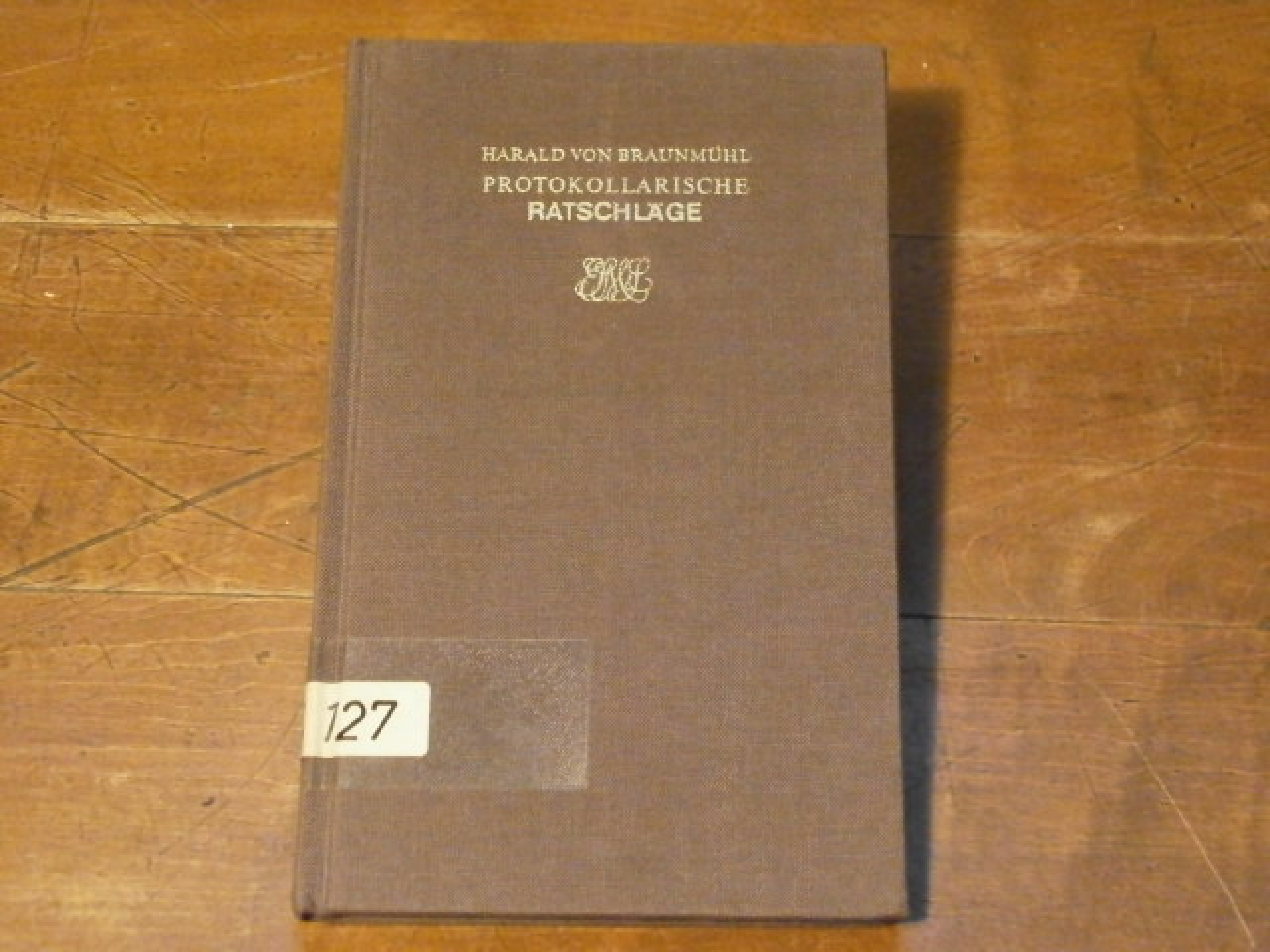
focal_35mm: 63
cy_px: 476
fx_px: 2311
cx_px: 635
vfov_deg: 23.3
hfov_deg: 30.7
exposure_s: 1/15
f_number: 4.6
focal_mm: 11.1
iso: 1250
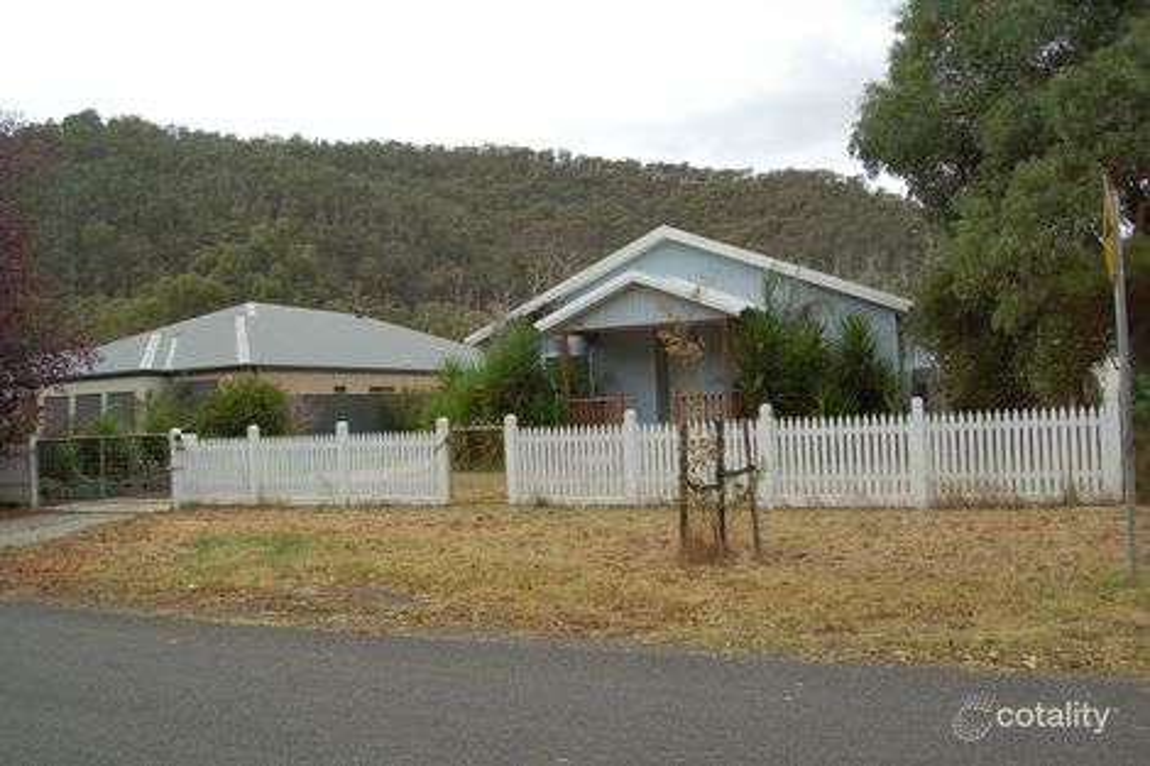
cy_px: 383
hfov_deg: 67.4
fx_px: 862
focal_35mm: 27
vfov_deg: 47.9
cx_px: 575
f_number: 6.3
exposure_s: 1/160
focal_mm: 18
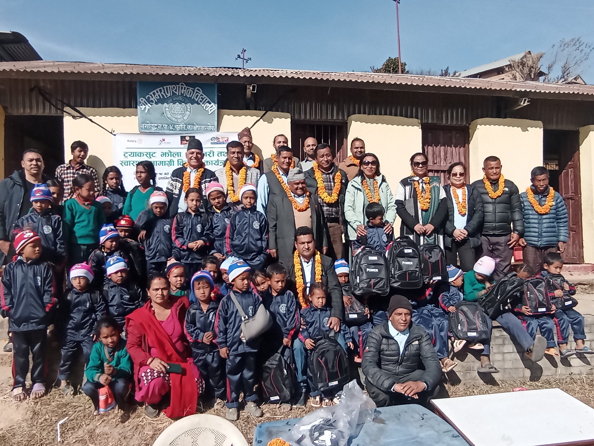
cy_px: 223
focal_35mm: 16
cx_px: 297
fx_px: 275
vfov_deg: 78.1
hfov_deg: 94.5
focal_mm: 1.65
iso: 50
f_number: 2.2
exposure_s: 1/1529
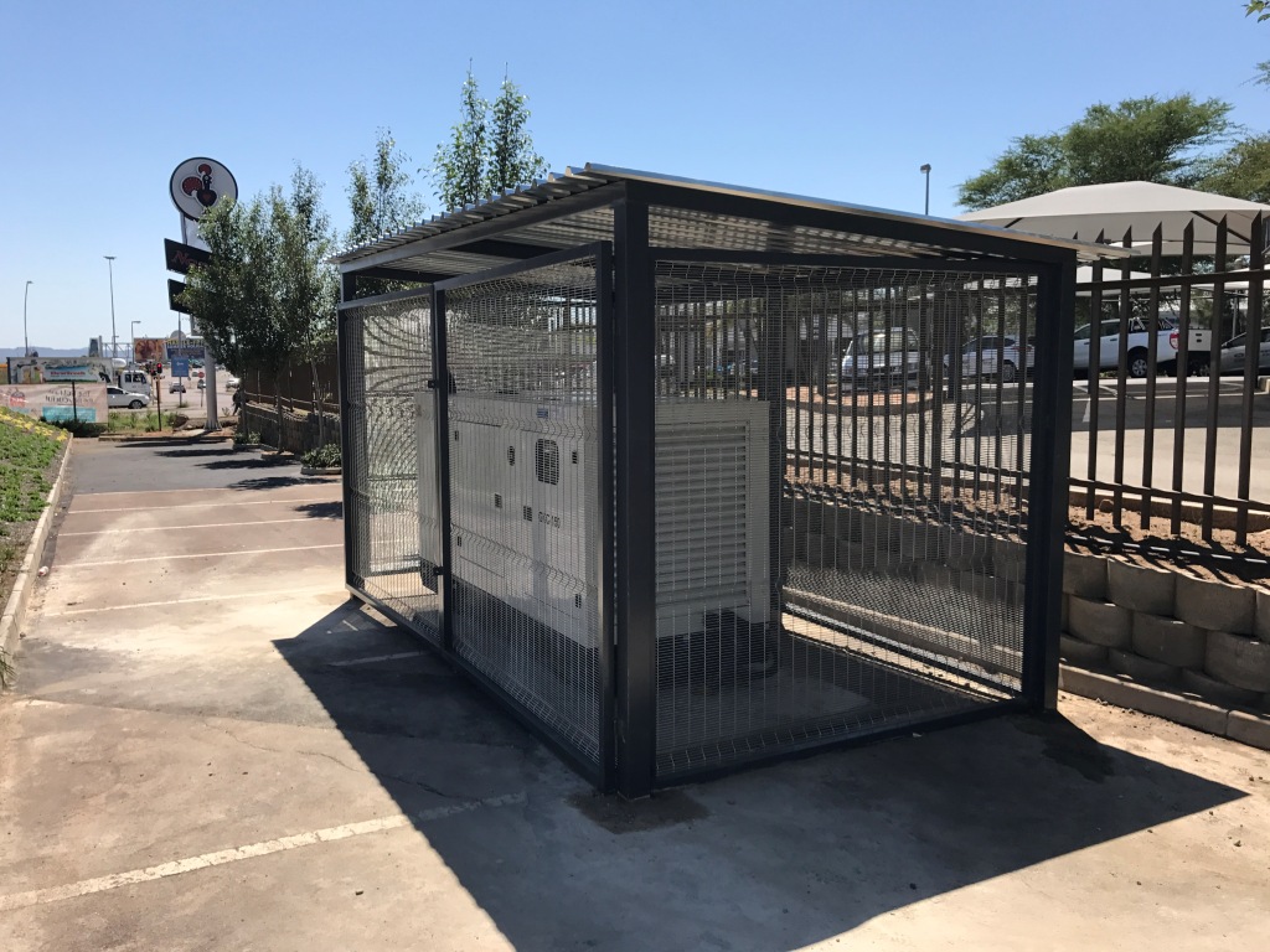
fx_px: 1027
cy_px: 476
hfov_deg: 63.4
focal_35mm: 28
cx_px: 635
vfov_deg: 49.7
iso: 20
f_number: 1.8
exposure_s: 1/2083
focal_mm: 3.99
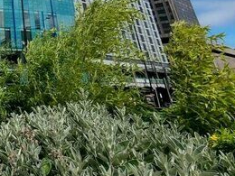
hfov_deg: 39.2
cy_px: -42
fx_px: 238
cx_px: -43
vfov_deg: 32.5
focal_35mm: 35
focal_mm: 2.2
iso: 50
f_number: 2.2
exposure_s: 1/2472
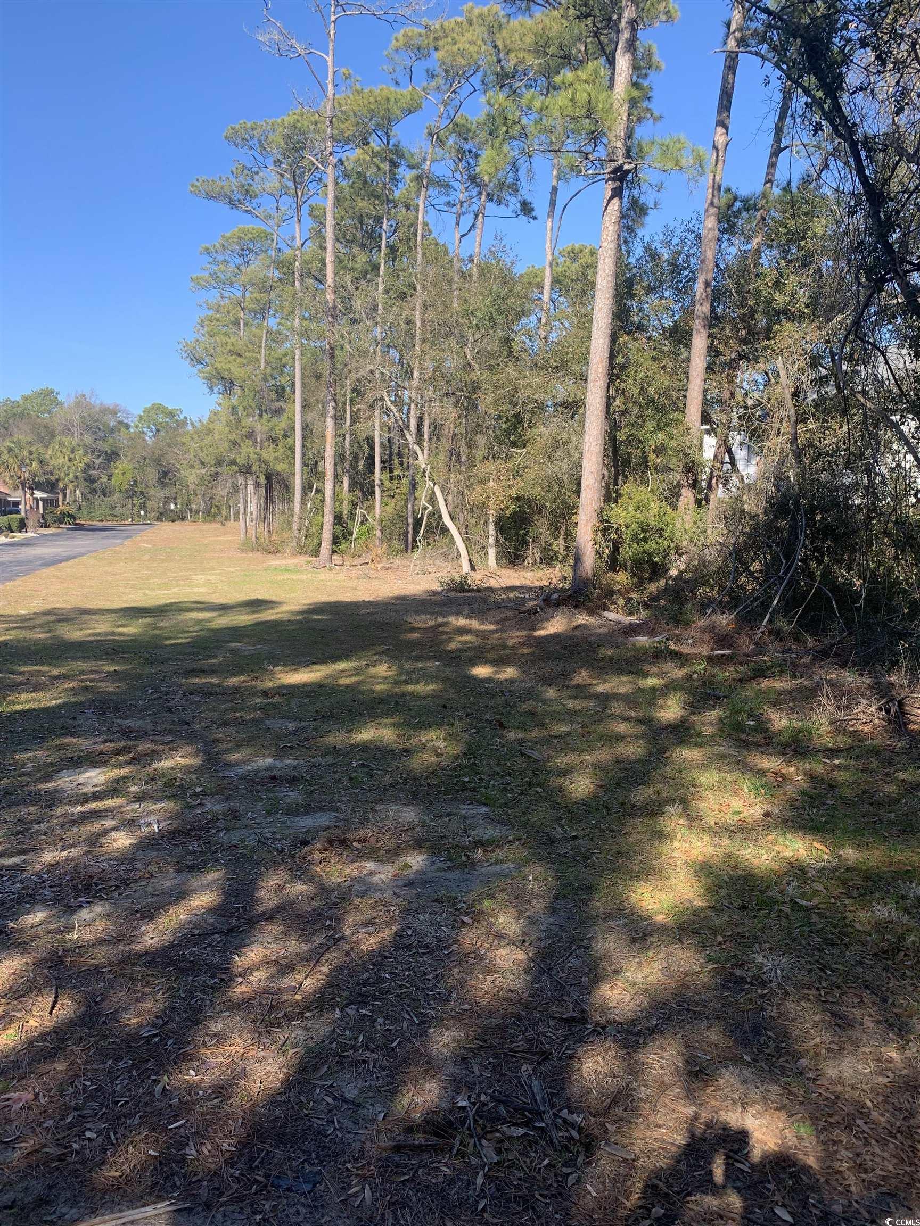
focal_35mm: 26
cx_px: 460
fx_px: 921
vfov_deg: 67.3
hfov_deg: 53.1
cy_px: 613
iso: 25
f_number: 1.8
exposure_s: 1/732
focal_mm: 4.25
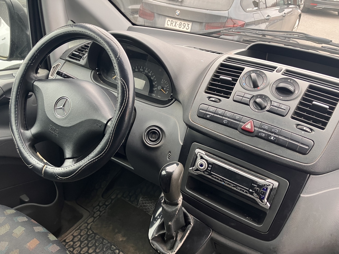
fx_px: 274
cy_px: 127
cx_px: 170
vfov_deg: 49.7
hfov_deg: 63.4
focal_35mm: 28
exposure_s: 1/63
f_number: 1.8
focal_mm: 3.99
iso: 80
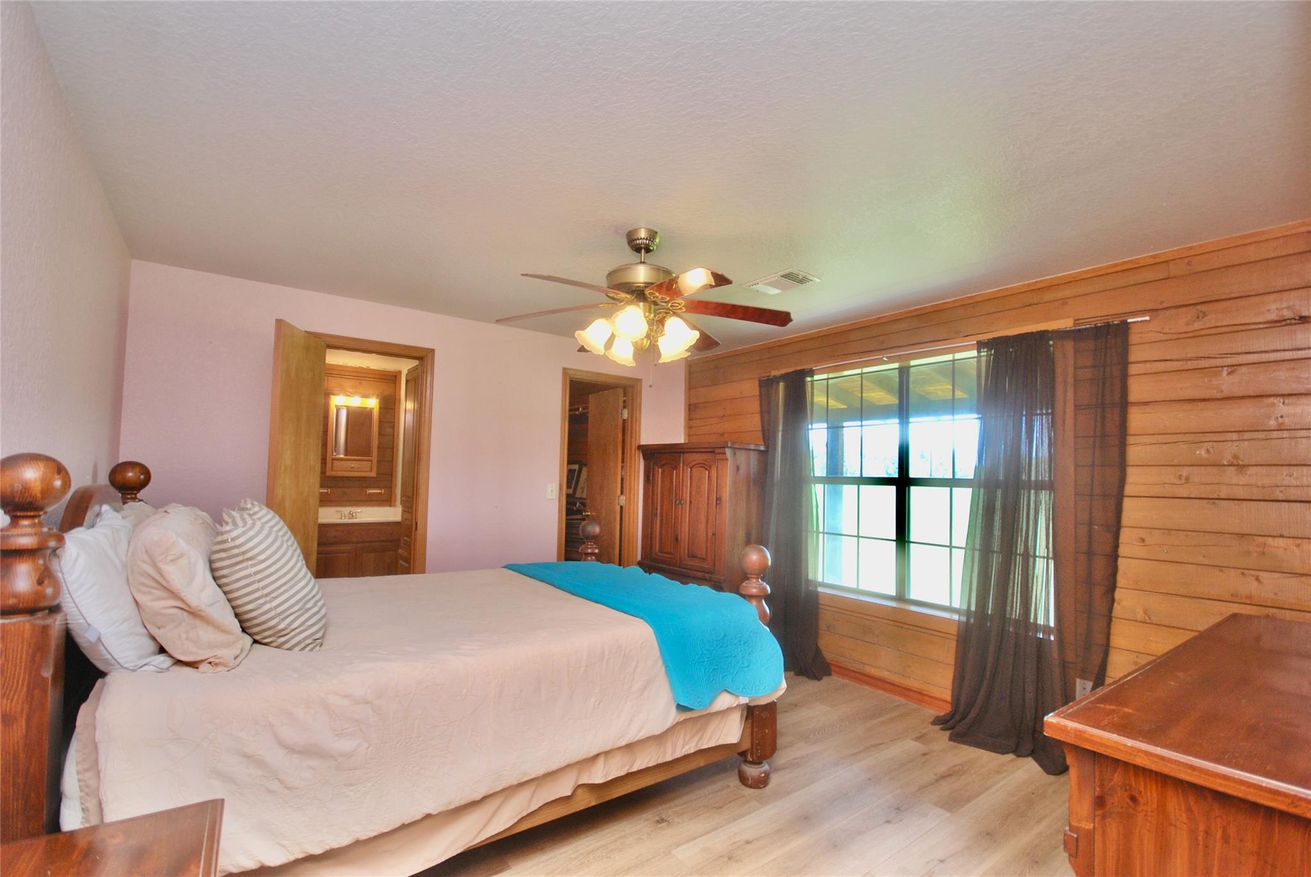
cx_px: 656
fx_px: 547
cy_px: 438
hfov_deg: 100.3
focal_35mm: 15
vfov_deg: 77.5
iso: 200
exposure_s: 1/60
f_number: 4
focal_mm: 10
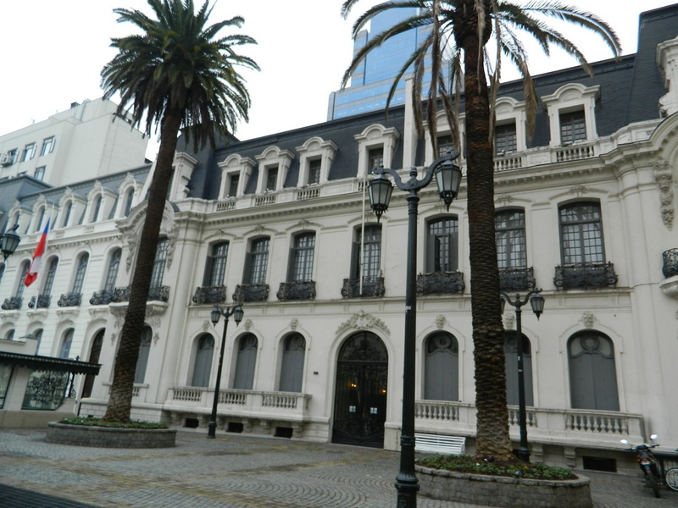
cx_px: 339
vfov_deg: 54.9
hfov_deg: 69.4
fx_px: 490
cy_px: 254
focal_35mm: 25
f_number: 3.1
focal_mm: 4.5
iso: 80
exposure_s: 1/250
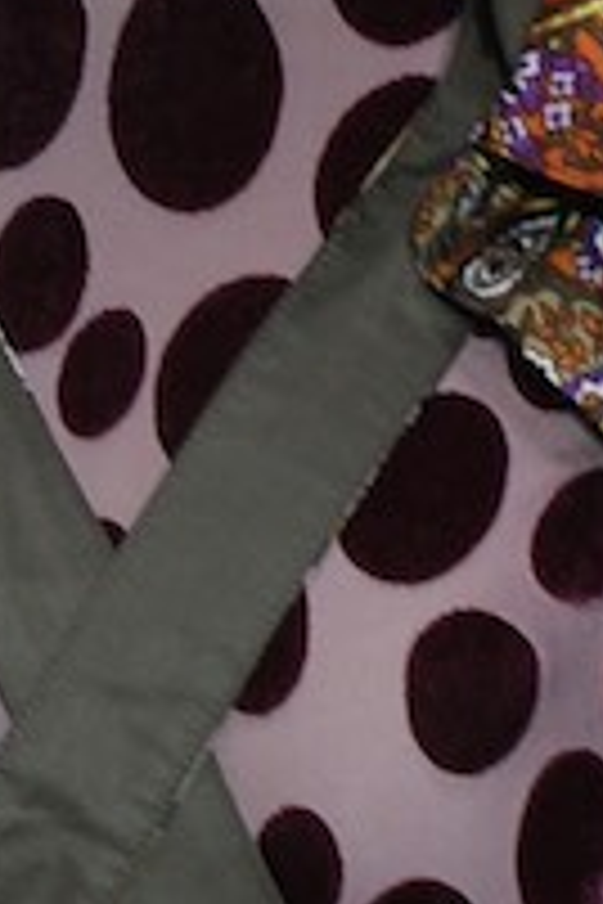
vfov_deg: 1.4
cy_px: 875
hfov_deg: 0.9
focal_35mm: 1497
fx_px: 37609
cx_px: 58
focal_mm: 200
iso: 1000
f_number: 5
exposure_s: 1/500
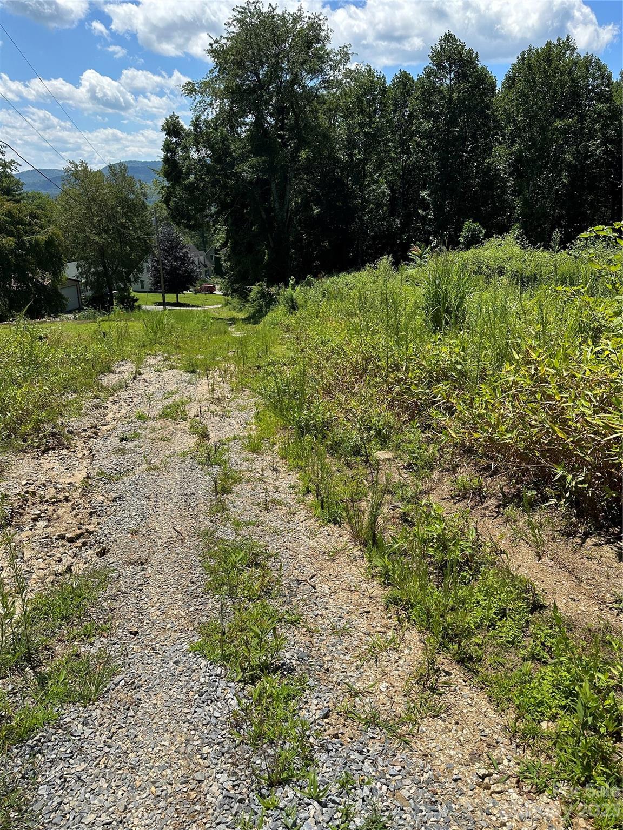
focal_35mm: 24
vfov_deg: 71.6
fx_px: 576
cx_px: 312
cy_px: 415
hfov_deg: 56.8
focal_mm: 6.86
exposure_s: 1/4545
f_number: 1.78
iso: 80
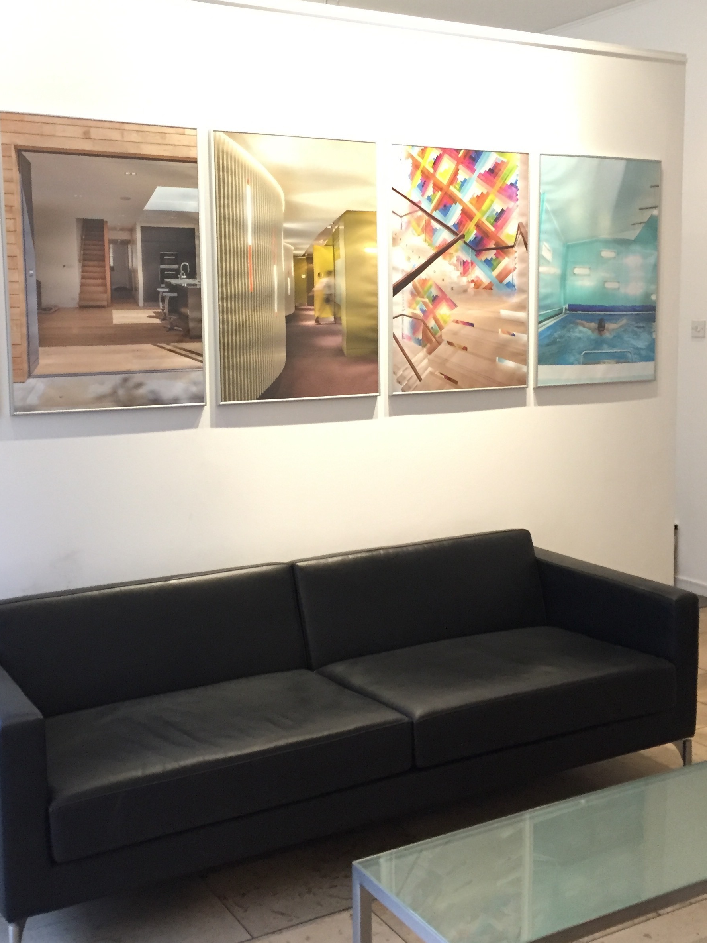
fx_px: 1089
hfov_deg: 35.9
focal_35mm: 40
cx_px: 324
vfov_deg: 46.8
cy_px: 446
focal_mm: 4.15
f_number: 2.2
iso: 320
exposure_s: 1/33
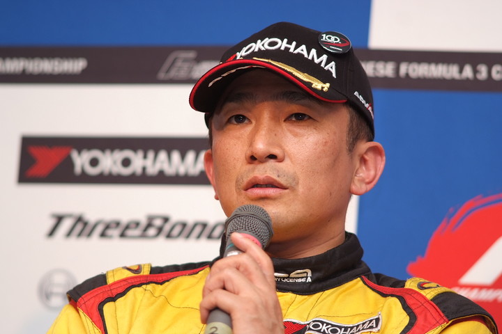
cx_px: 251
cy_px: 167
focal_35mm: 270
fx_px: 3765
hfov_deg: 7.6
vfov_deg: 5.1
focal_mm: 180
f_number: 2.8
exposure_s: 1/250
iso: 400
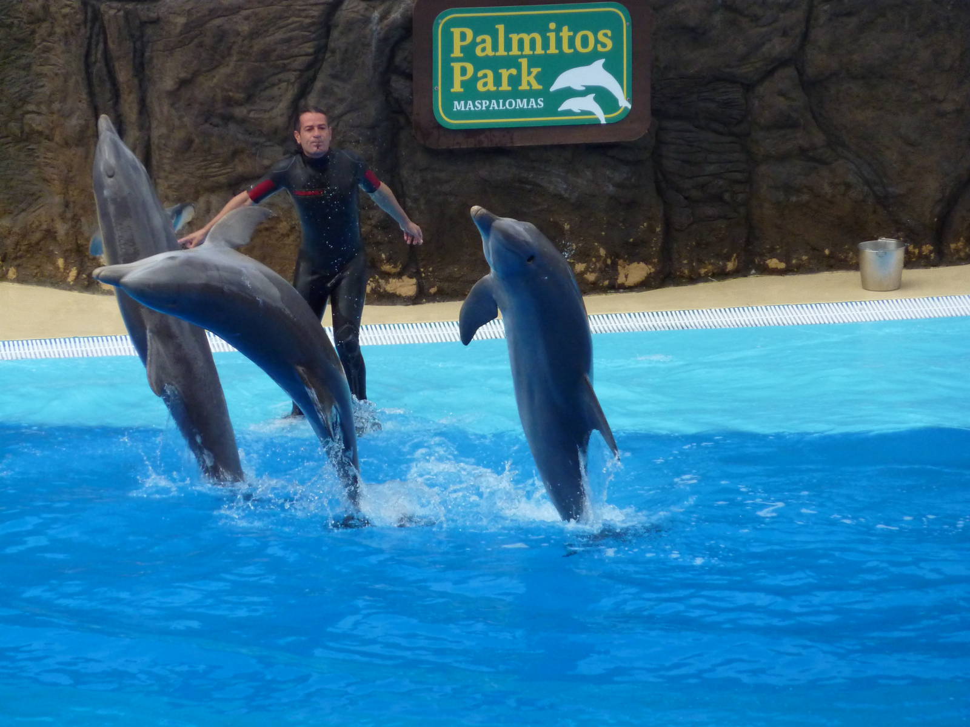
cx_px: 485
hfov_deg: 6.6
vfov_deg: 5.0
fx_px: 8407
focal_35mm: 300
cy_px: 364
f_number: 4.9
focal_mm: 49.2
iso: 320
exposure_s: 1/800
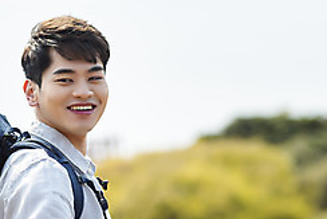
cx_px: 78
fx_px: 1899
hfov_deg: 9.8
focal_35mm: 209
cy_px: 146
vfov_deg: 6.6
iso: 100
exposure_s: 1/3200
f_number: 2
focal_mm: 85
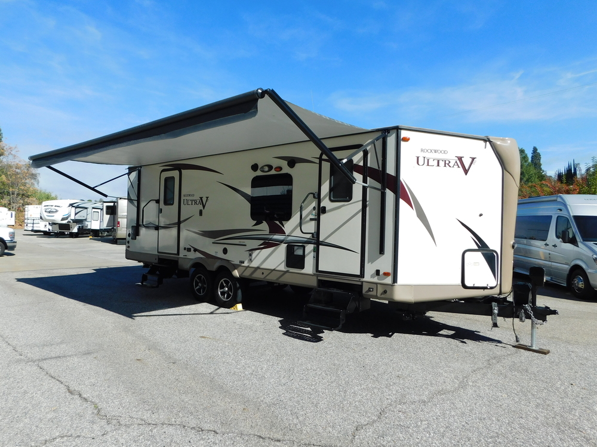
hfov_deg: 73.9
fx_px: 397
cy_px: 224
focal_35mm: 23
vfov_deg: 58.9
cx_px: 298
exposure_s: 1/500
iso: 125
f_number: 6
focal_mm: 4
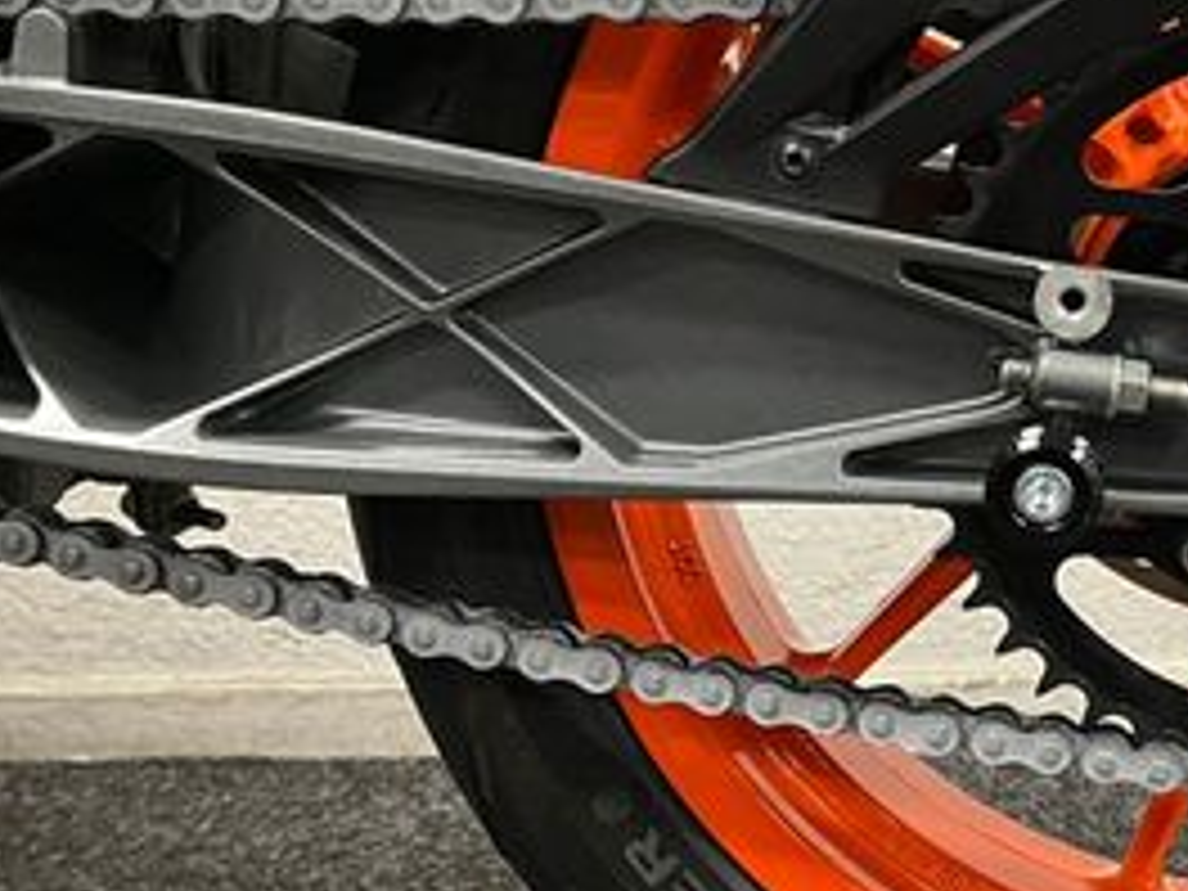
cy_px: 324
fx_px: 2162
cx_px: 1260
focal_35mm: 63
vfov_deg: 23.2
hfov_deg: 28.3
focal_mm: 5.1
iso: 250
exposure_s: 1/50
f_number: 1.6
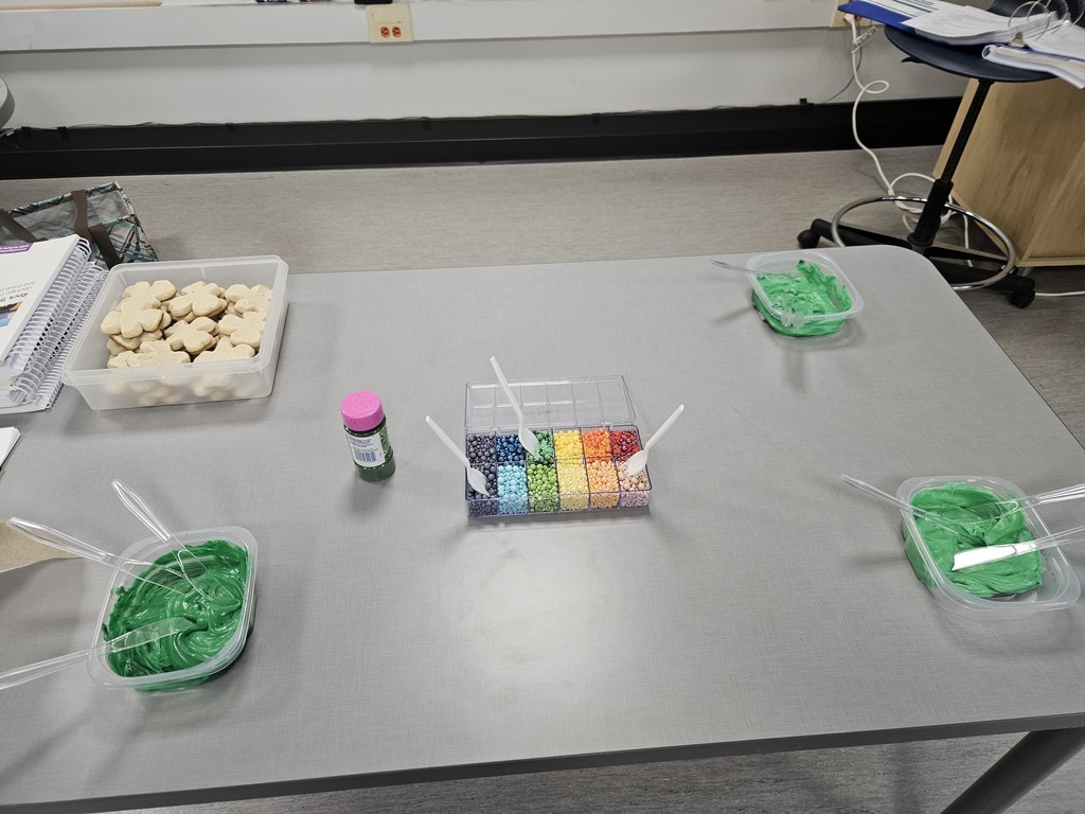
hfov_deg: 73.9
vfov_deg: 58.9
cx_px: 542
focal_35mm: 23
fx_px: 721
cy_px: 407
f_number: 1.8
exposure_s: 1/120
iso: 200
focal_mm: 5.4
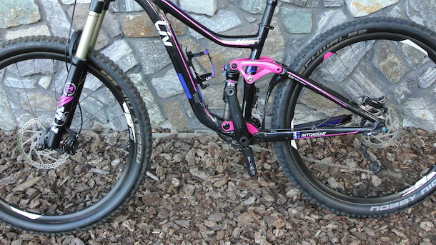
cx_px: 214
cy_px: 91
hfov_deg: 46.4
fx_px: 509
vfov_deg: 27.0
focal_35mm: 44
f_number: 4.5
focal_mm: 12.2
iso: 1600
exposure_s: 1/320
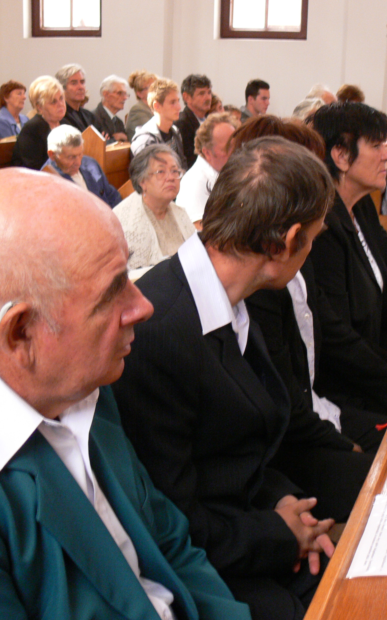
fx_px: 844
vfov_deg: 40.3
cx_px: 204
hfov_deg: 25.8
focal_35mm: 50
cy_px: 312
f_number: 2.8
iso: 200
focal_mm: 7.4
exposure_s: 1/20
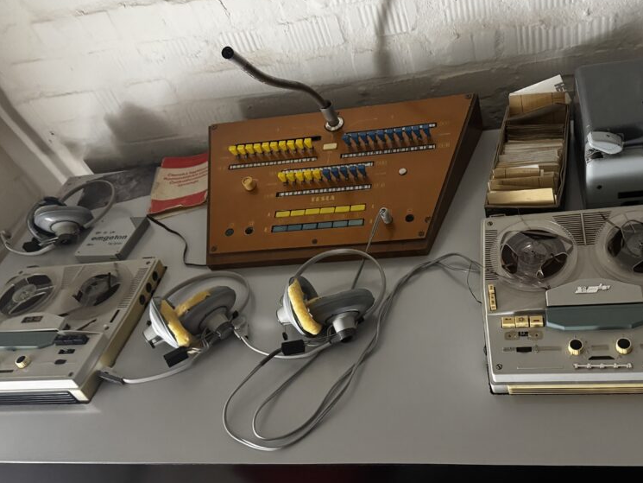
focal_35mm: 33
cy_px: 237
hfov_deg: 54.7
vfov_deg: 43.0
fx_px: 613
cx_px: 400
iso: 1000
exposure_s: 1/33
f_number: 1.78
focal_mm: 6.76
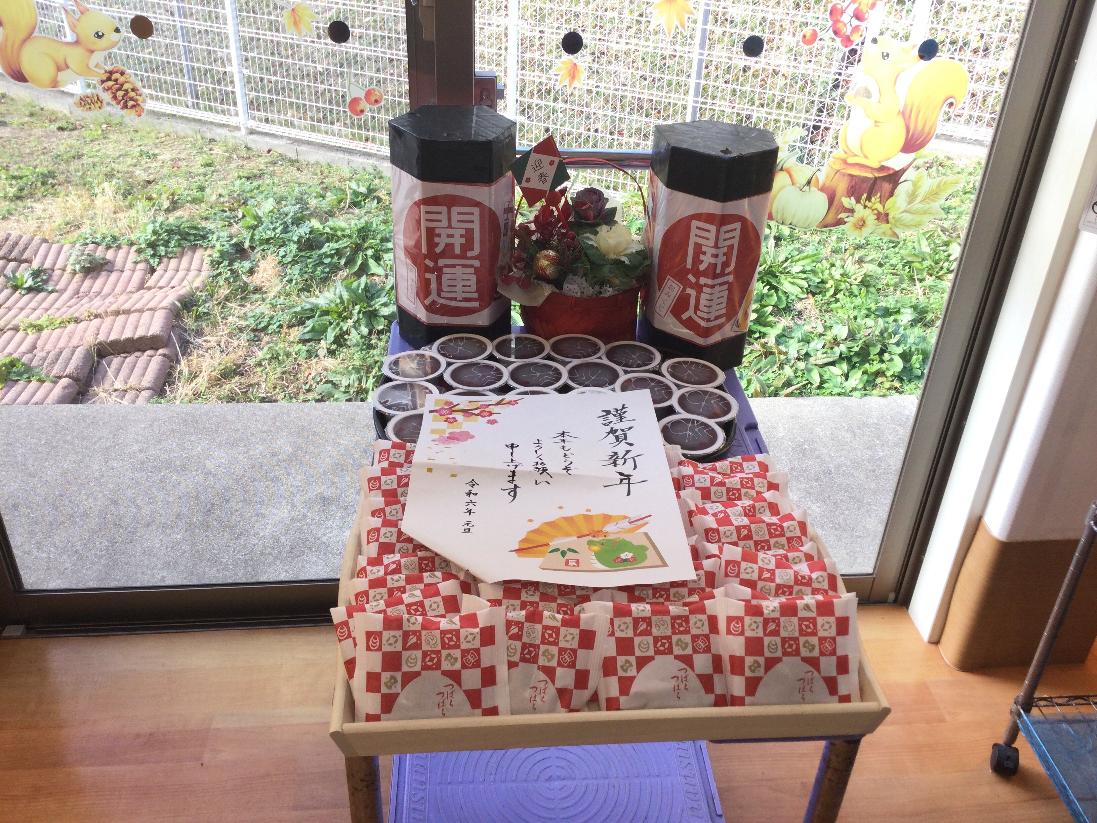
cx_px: 548
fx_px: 982
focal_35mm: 31
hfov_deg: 58.4
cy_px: 412
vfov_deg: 45.4
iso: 32
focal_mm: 3.3
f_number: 2.4
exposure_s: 1/60
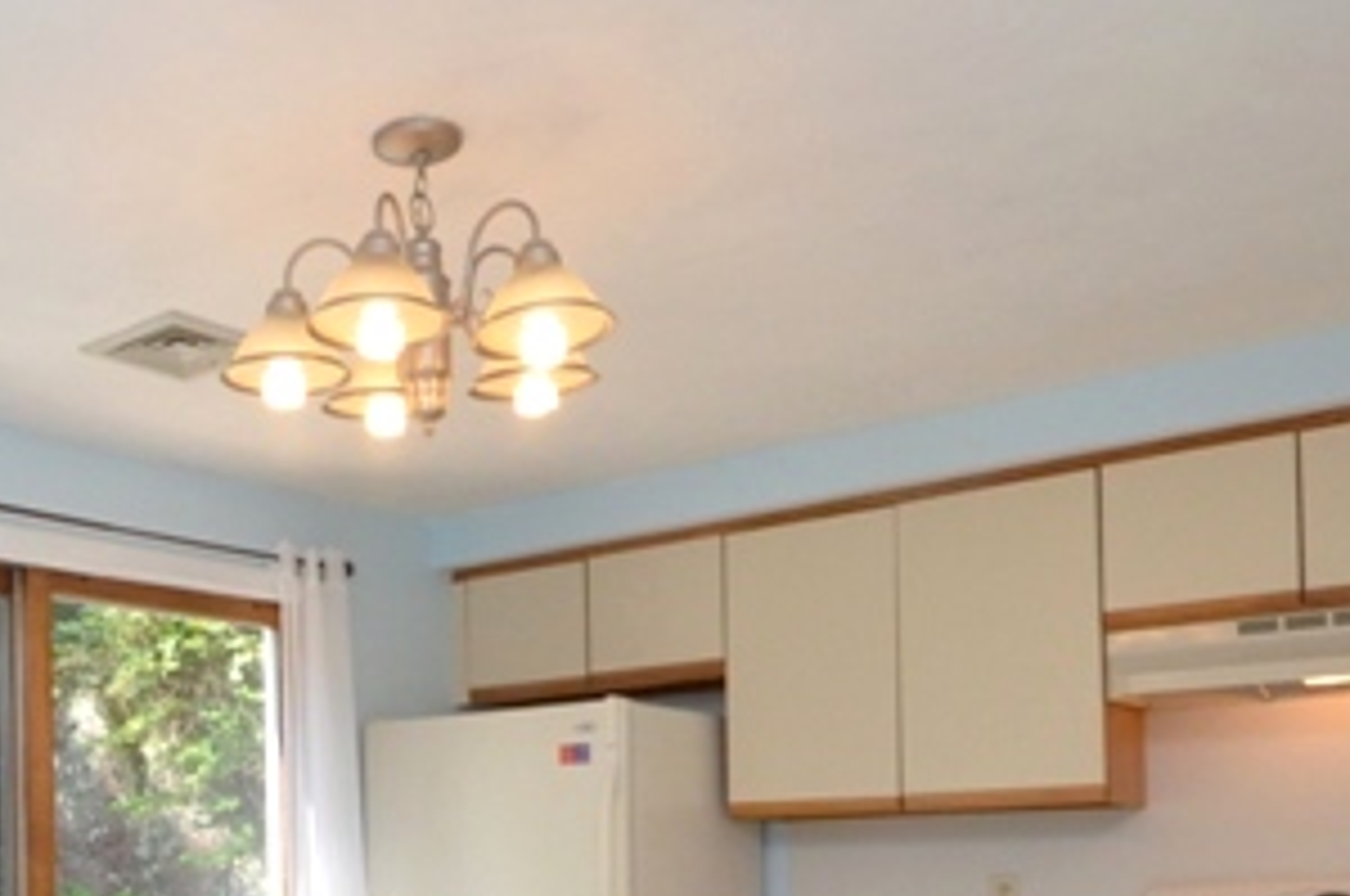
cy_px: 860
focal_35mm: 40
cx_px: 252
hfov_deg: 45.8
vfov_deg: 31.2
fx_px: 1498
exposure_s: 1/200
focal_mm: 10
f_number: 10
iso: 1600
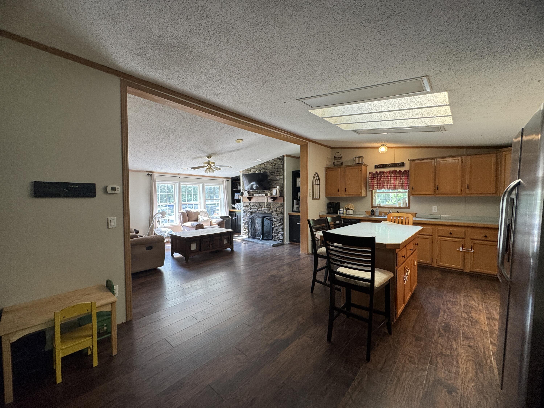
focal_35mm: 14
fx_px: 220
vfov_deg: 85.7
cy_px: 204
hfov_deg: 102.1
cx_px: 272
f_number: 2.2
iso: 200
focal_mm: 2.22
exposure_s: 1/120
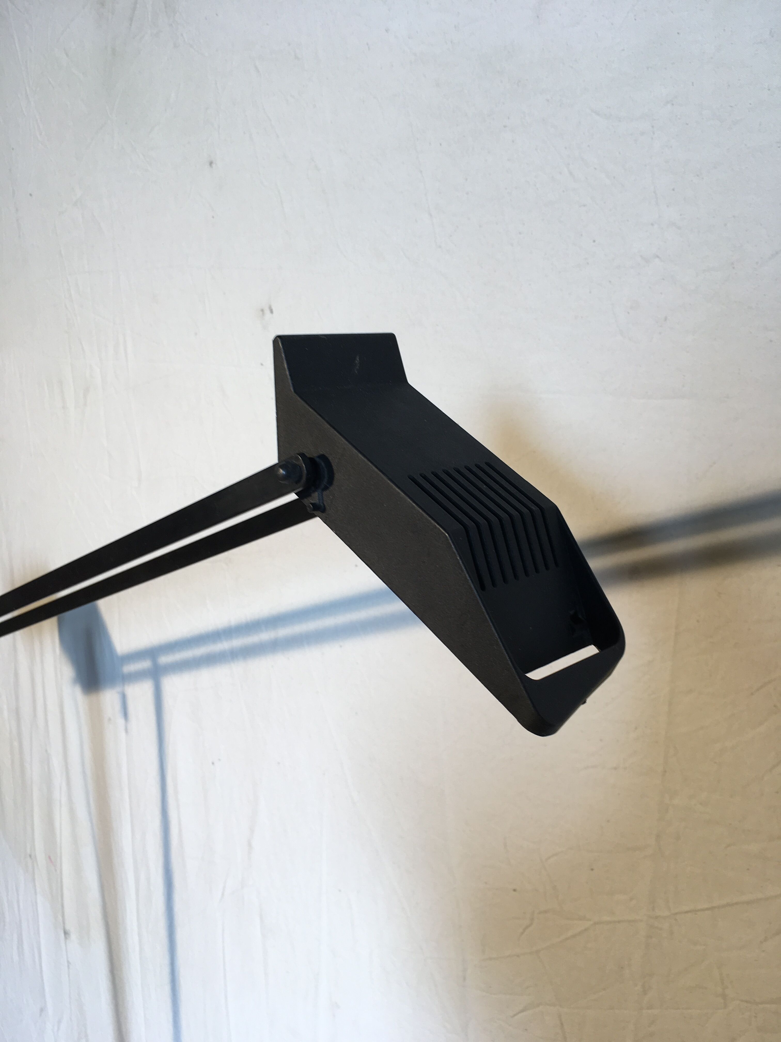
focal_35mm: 29
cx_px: 390
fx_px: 872
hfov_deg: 48.2
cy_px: 521
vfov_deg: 61.7
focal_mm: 4.15
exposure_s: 1/50
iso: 25
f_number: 2.2
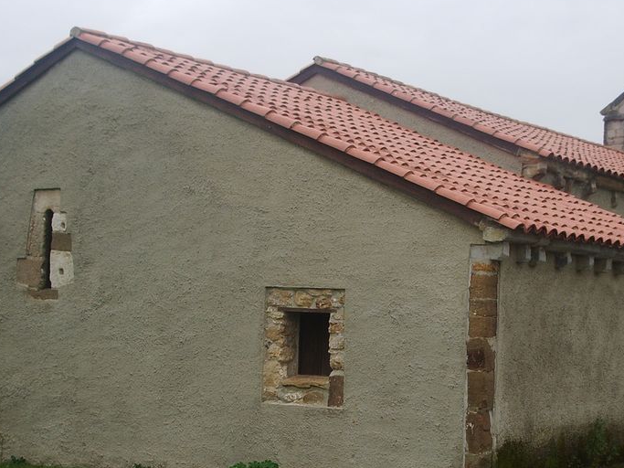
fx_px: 1352
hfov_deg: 26.0
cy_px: 323
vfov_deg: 19.6
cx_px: 367
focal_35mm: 75
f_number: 5
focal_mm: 8.2
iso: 50
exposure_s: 1/160
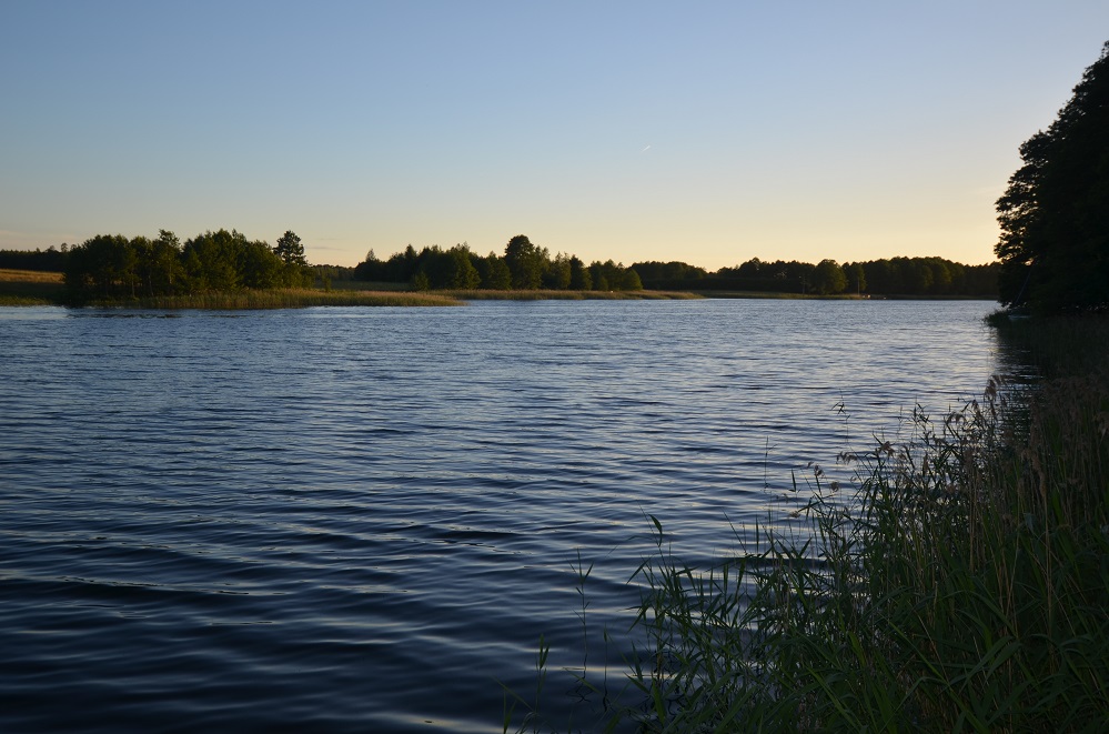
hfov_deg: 53.2
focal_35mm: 36
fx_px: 1106
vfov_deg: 36.7
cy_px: 367
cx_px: 554
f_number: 4
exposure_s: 1/250
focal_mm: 24
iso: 100
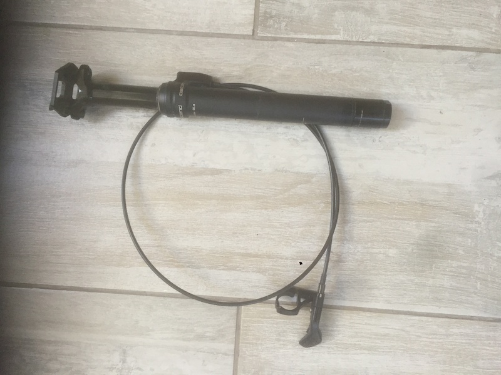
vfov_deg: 48.2
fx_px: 420
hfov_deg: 61.7
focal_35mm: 29
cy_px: 188
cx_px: 250
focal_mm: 4.15
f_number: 2.2
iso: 125
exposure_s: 1/33
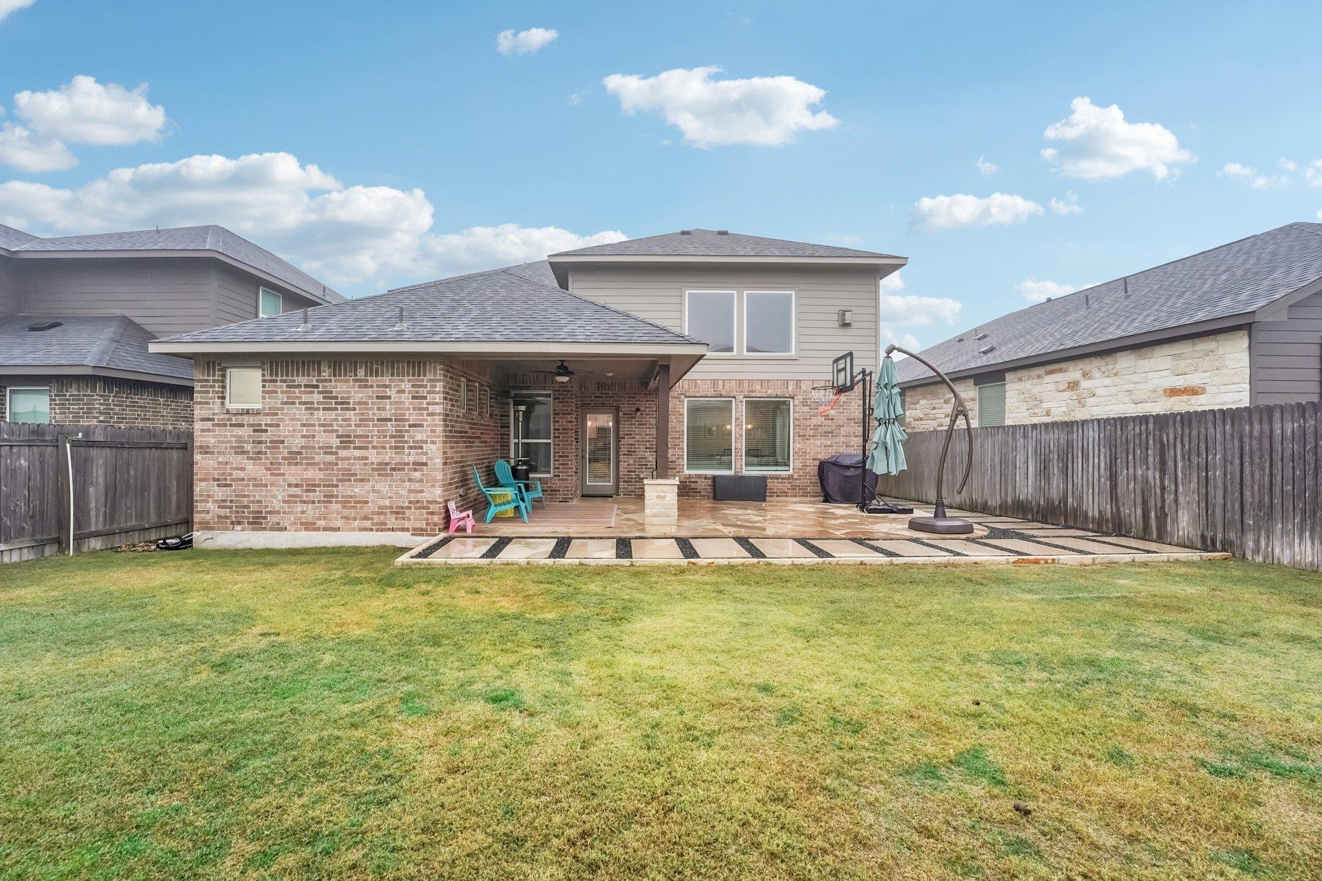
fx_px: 514
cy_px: 440
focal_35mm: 14
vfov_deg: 81.2
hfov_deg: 104.3
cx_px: 661
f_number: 8
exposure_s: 1/160
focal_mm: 14
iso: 800
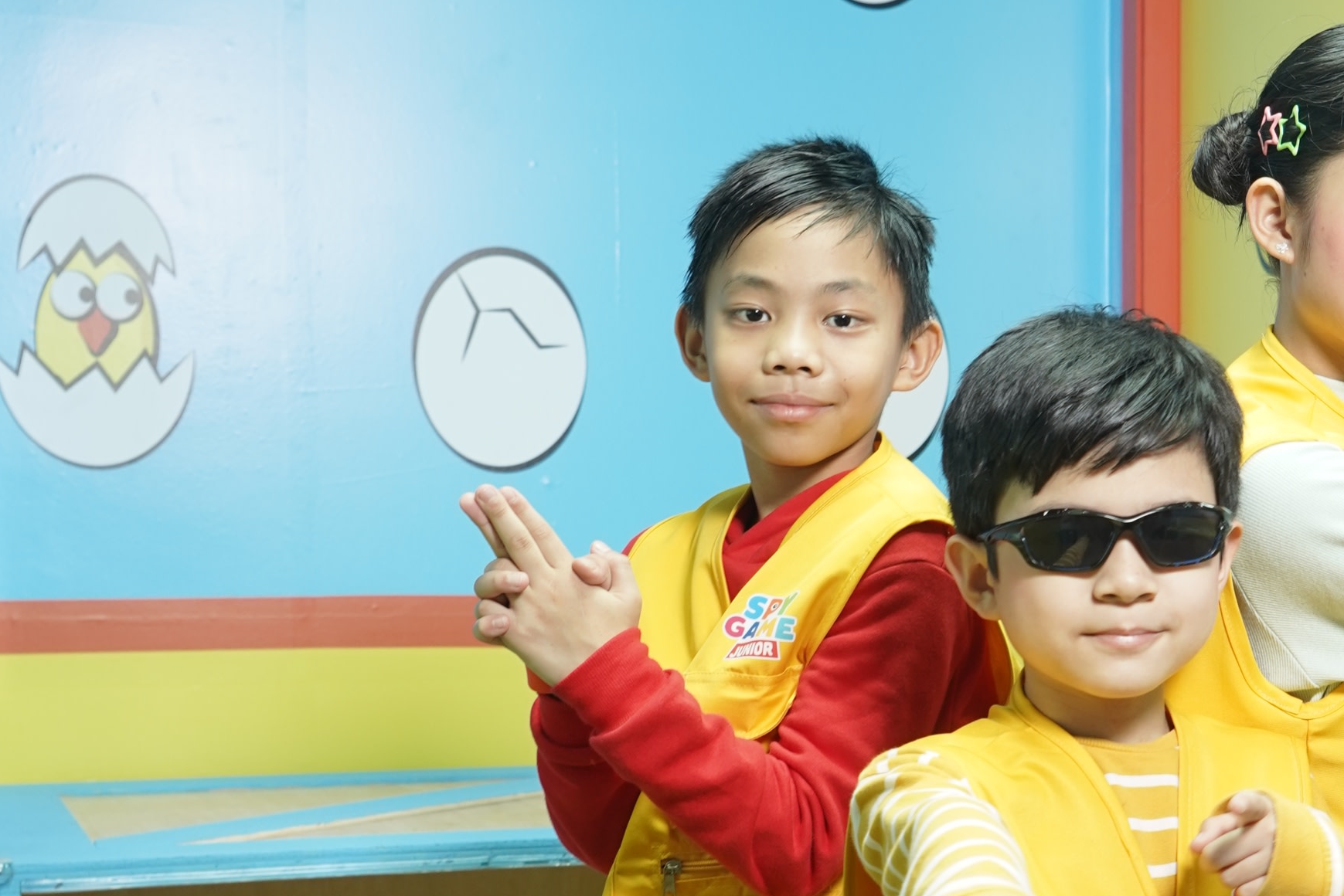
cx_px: 1037
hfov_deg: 40.5
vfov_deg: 28.6
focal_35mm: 47
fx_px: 1755
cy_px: 491
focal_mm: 30
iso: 640
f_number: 5
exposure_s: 1/25
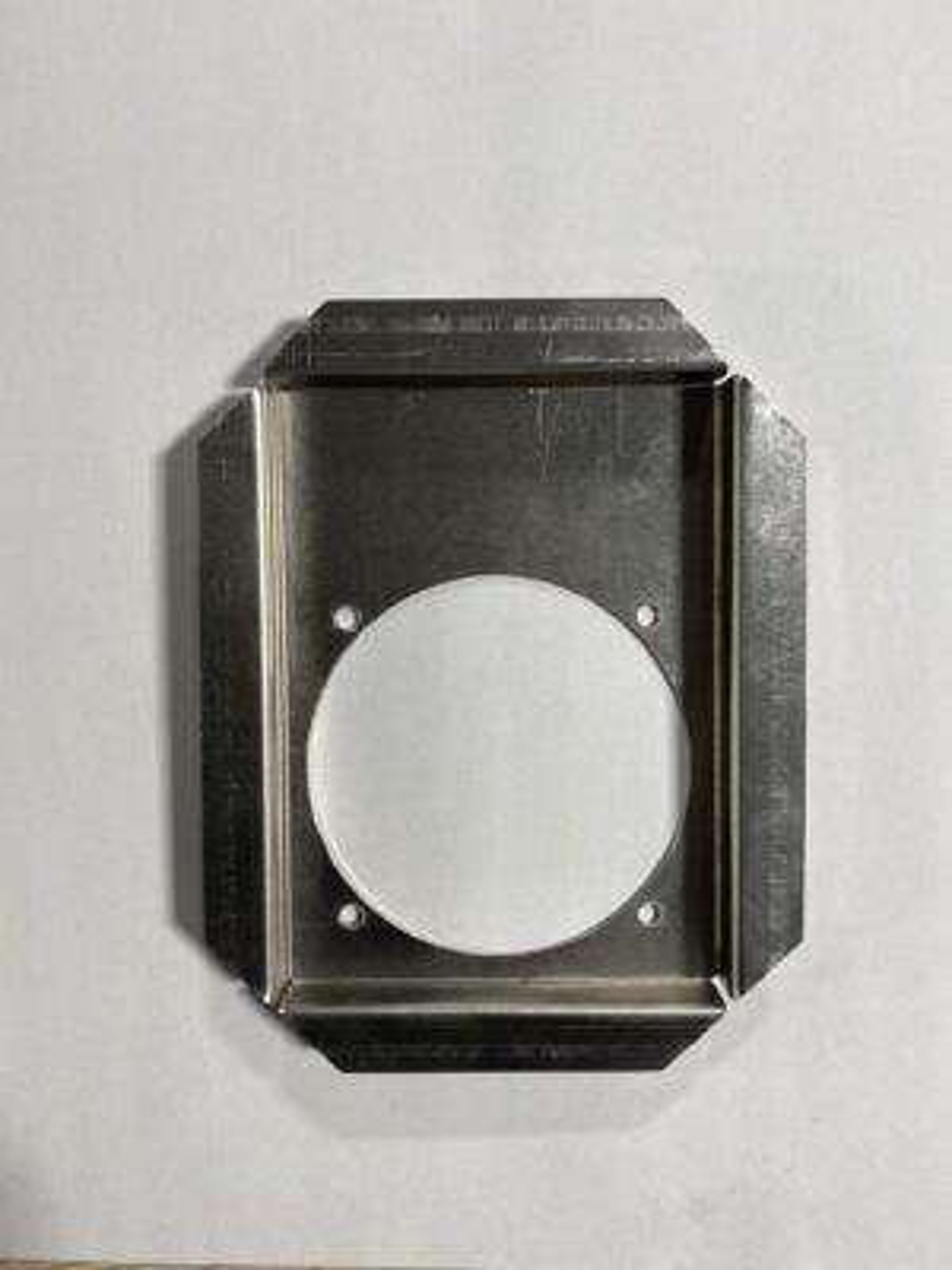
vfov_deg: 67.3
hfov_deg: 53.1
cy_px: 635
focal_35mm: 26
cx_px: 476
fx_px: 953
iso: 64
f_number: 1.8
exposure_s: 1/120
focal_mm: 4.25
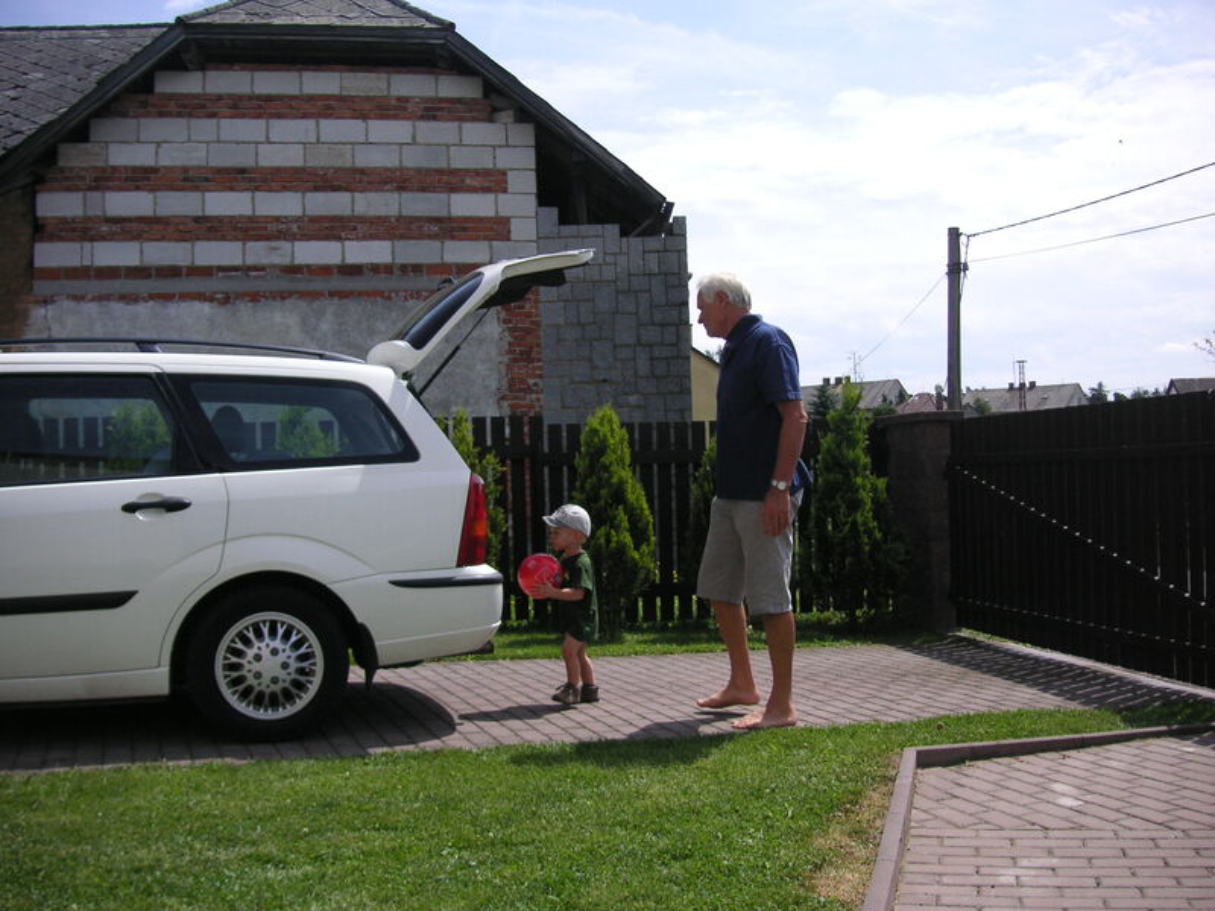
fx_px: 1299
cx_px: 608
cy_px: 456
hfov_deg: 50.1
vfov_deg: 38.7
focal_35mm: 37
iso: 50
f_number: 6.7
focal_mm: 6.1
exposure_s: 1/180
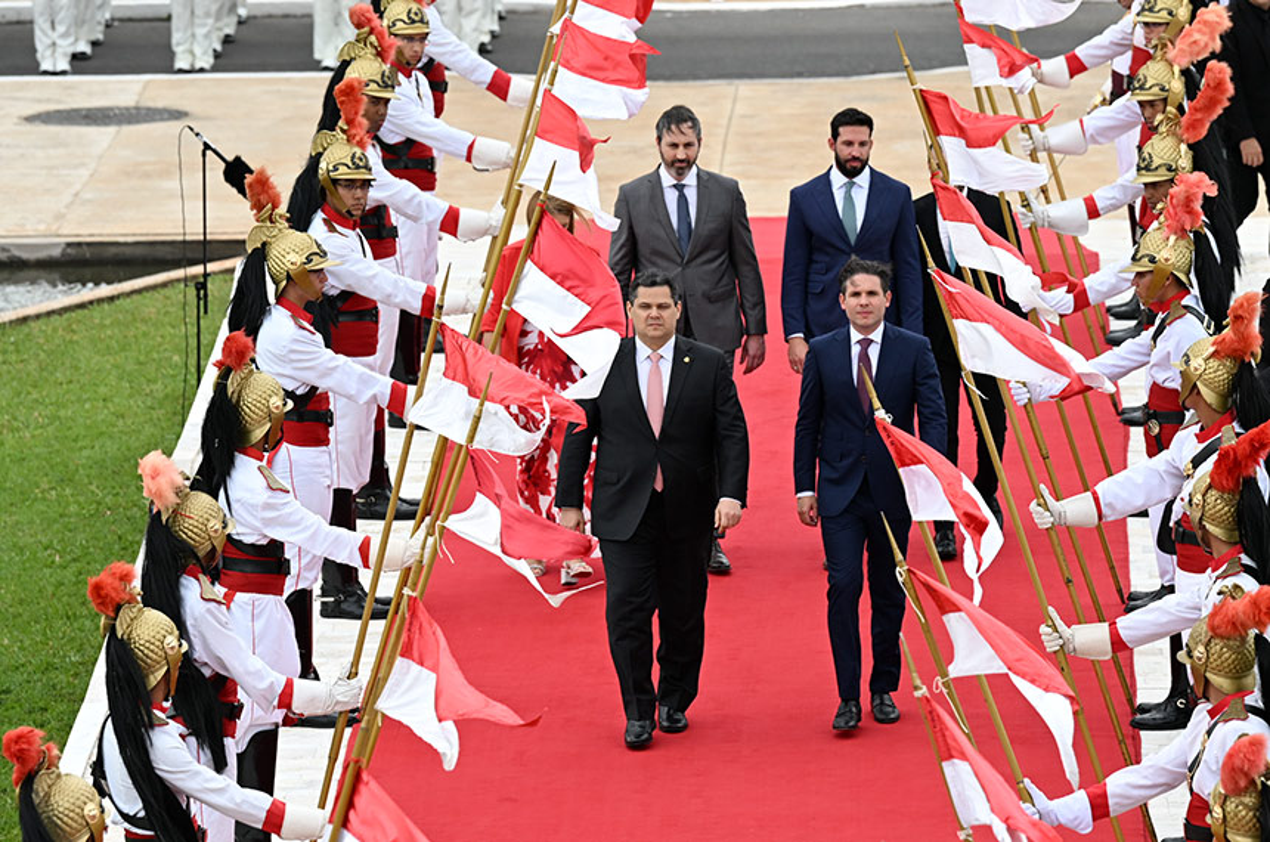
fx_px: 10282
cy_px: 421
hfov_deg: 7.1
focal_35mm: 292
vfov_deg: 4.7
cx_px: 635
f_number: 5.6
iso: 400
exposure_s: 1/1000
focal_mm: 195
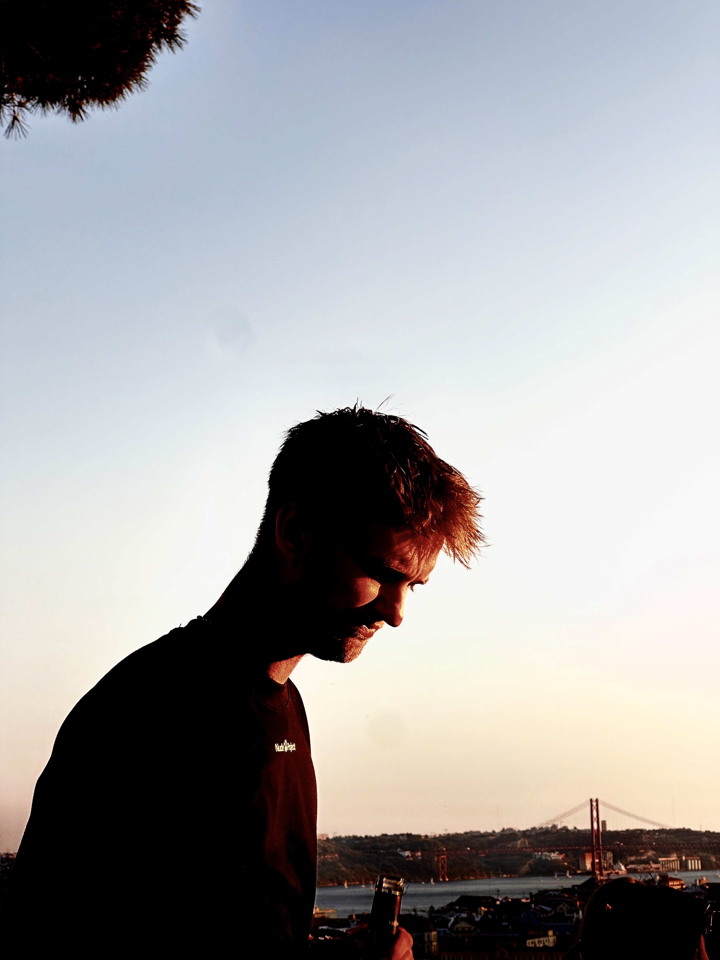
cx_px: 360
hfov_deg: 19.1
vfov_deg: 25.3
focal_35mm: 77
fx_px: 2135
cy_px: 480
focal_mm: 9
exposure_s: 1/179
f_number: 2.8
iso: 32
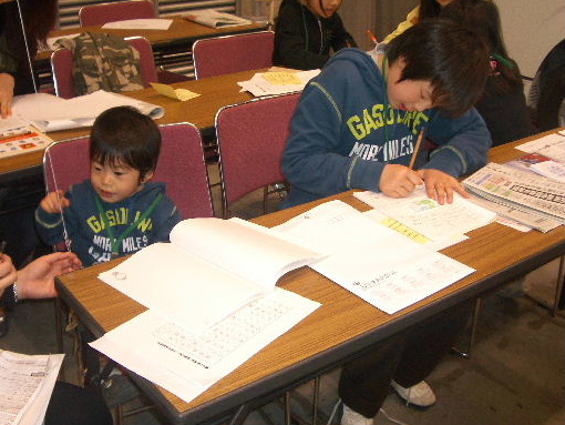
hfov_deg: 52.6
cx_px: 282
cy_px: 212
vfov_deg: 40.7
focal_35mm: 35
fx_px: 572
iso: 100
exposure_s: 1/60
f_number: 2.6
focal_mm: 5.8
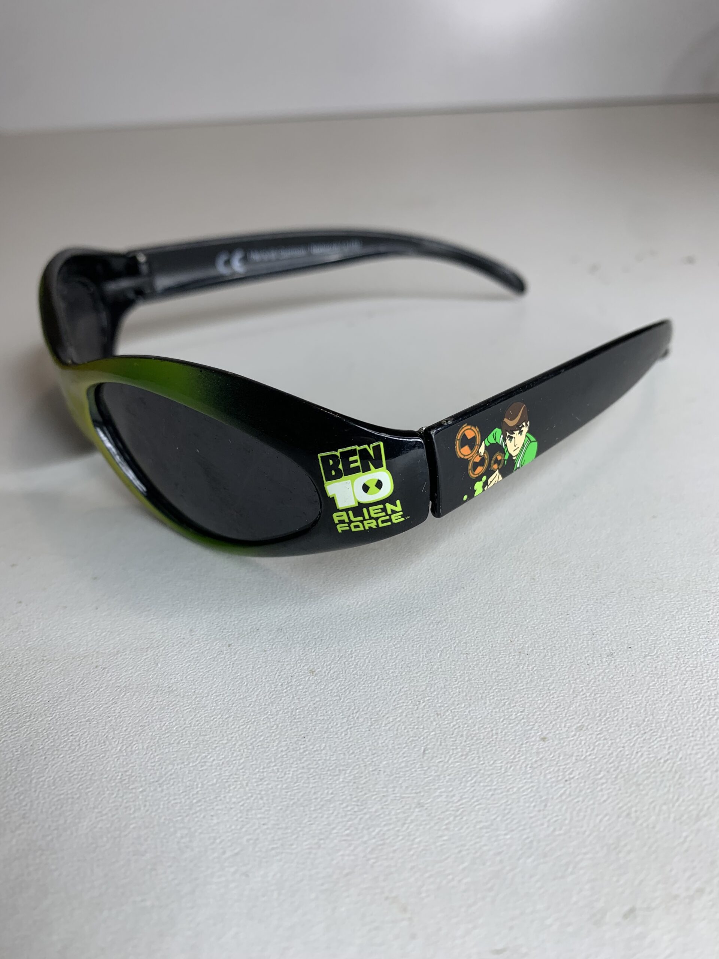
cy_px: 480
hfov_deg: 53.1
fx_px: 720
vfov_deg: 67.3
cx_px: 360
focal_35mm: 26
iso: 25
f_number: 1.8
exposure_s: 1/270
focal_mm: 4.25
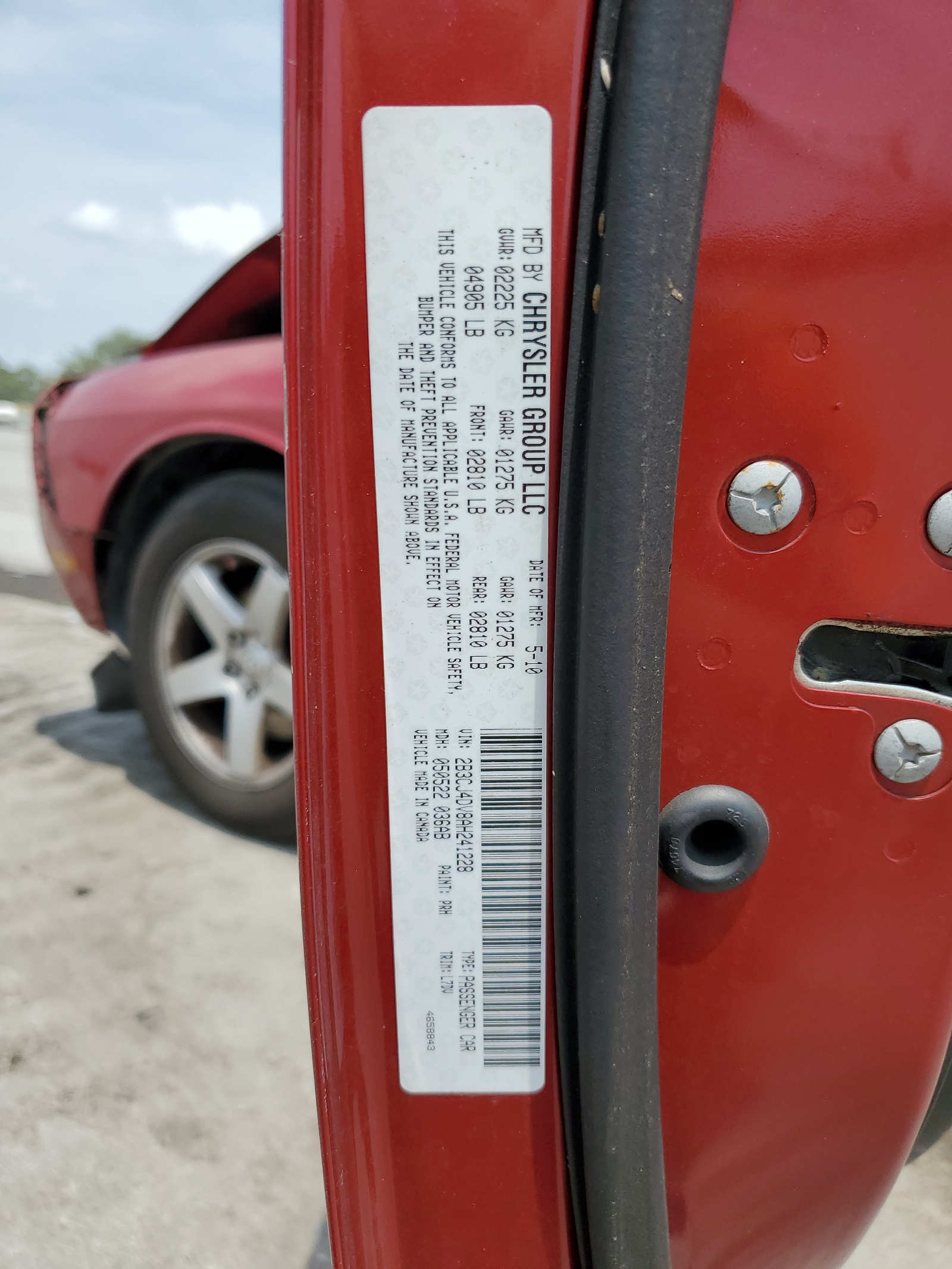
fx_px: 953
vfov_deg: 67.3
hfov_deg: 53.1
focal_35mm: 26
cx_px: 476
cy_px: 634
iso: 50
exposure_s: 1/3333
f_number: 1.5
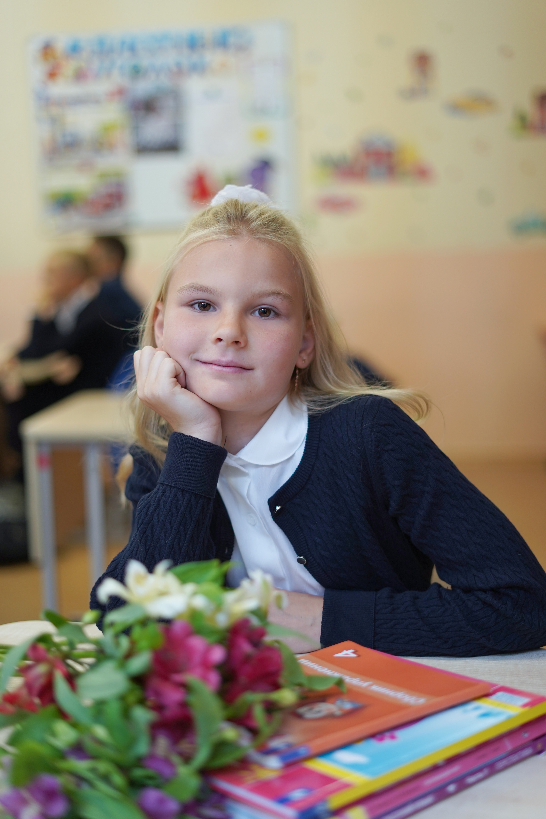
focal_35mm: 50
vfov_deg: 39.6
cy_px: 410
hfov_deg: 27.0
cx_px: 273
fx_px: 1137
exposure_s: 1/125
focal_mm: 50
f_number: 1.8
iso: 250
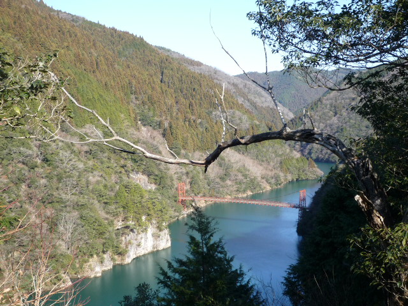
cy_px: 153
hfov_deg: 38.2
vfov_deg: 29.1
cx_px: 204
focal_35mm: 50
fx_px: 589
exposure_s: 1/250
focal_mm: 8.8
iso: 100
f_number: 4.3
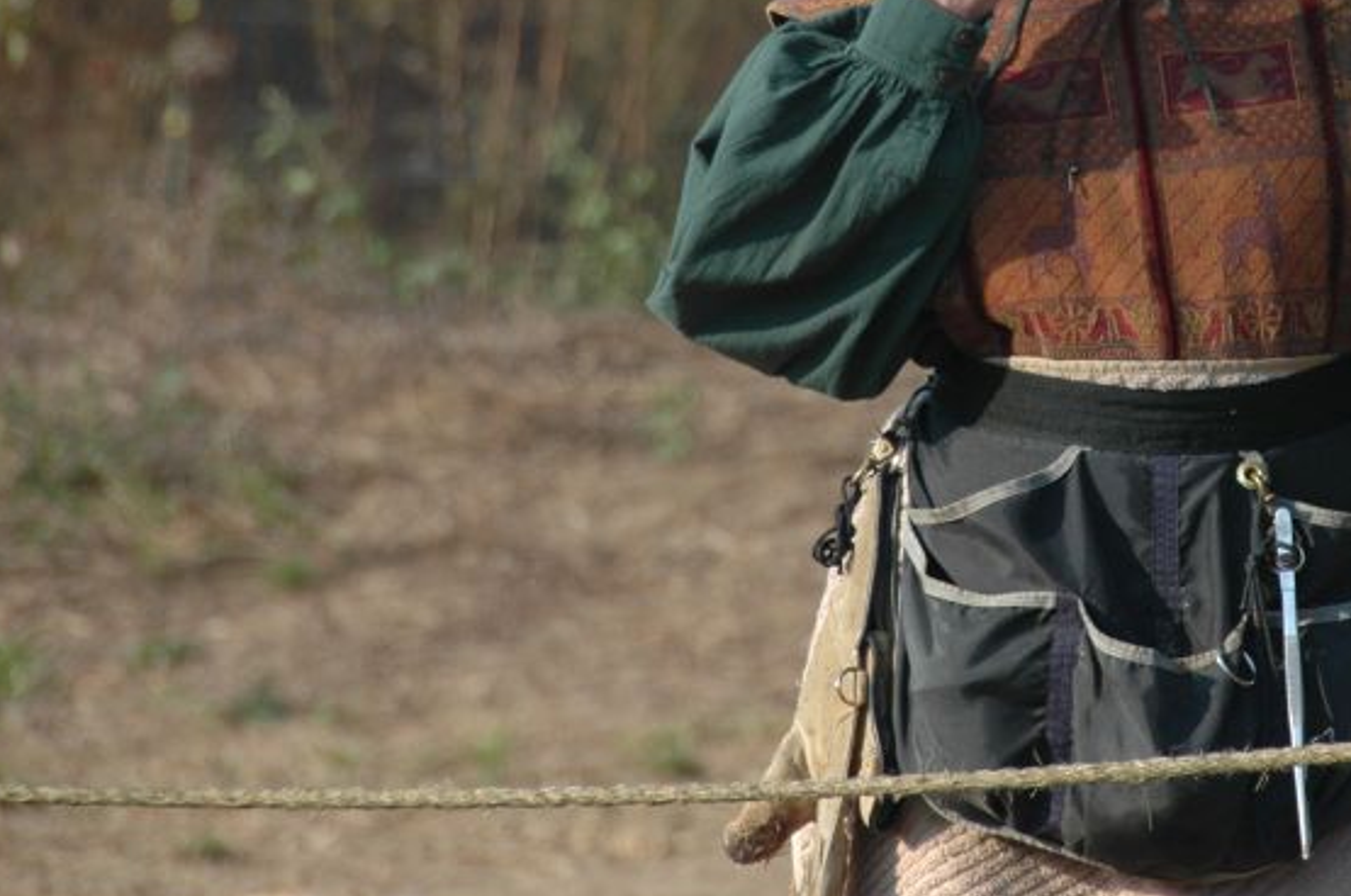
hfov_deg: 3.7
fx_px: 20754
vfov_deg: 2.5
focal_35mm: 554
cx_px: 1061
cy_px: 149
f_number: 5.6
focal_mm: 200
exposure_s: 1/400
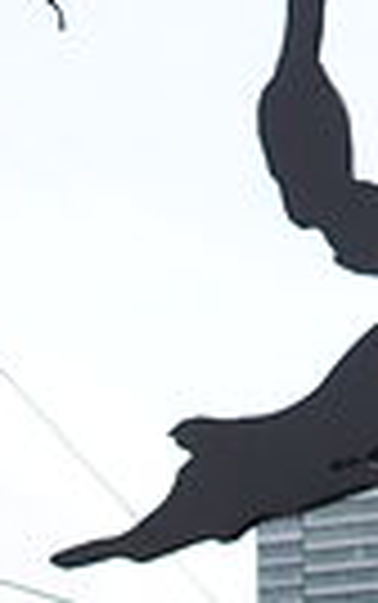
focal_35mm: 257
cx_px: -266
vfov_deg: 7.8
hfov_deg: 5.1
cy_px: 1251
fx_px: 4227
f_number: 6.3
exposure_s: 1/160
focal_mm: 44
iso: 100
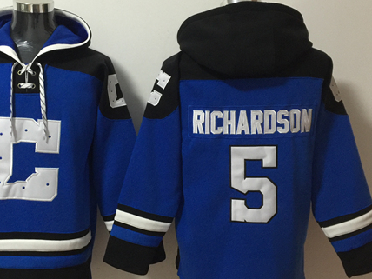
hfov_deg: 42.6
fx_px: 473
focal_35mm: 44
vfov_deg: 32.8
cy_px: 125
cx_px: 138
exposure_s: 1/8
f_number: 2.2
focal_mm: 4.15
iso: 125
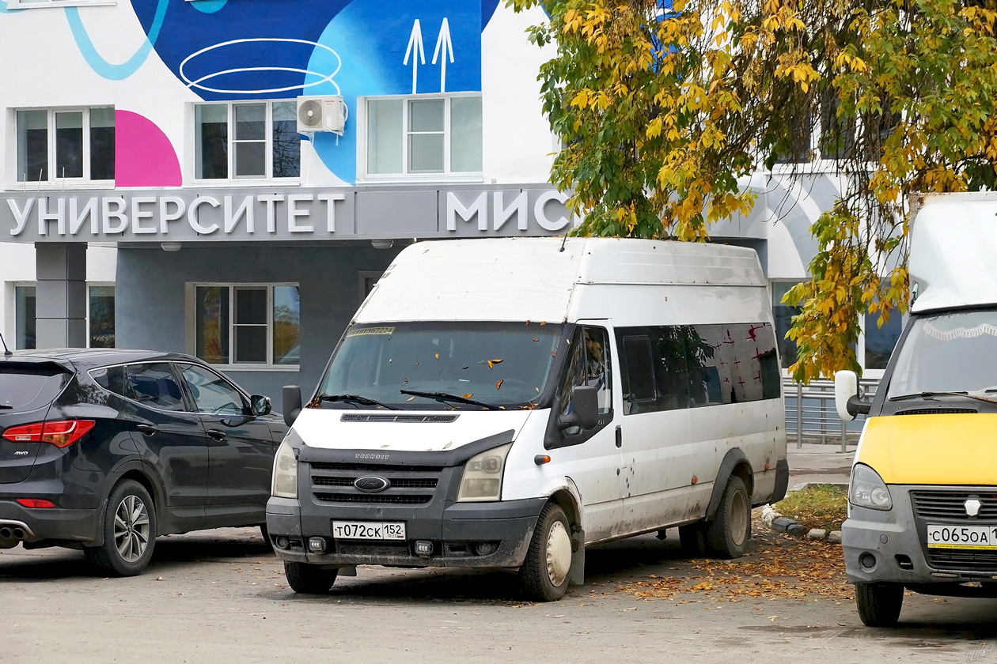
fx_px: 2285
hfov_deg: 24.6
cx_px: 498
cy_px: 332
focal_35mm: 82
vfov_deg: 16.6
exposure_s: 1/640
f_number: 5.6
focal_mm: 55
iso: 400
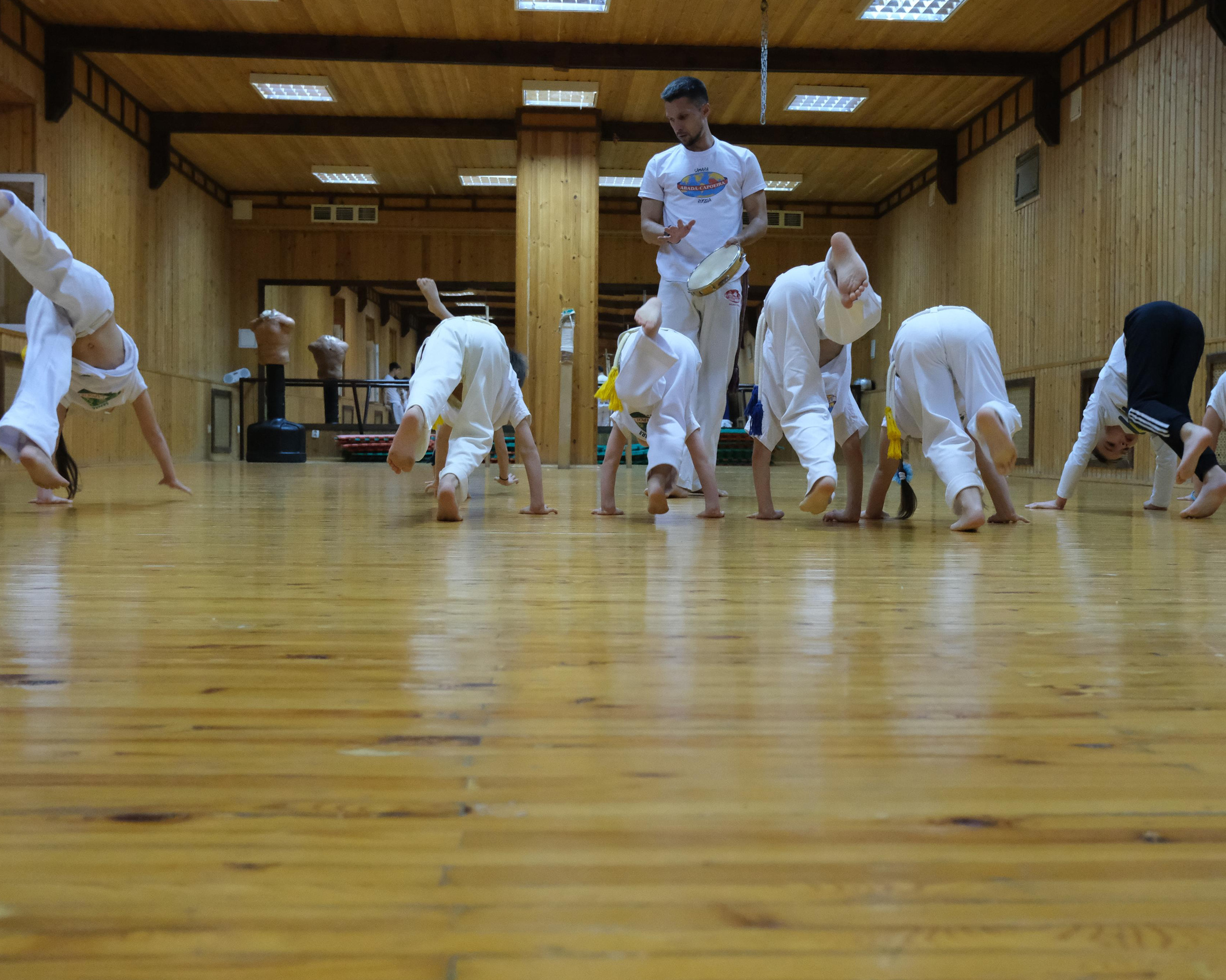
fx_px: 1524
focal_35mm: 42
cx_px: 658
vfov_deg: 35.7
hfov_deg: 43.8
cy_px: 492
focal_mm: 24.9
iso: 6400
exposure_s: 1/200
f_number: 4.4
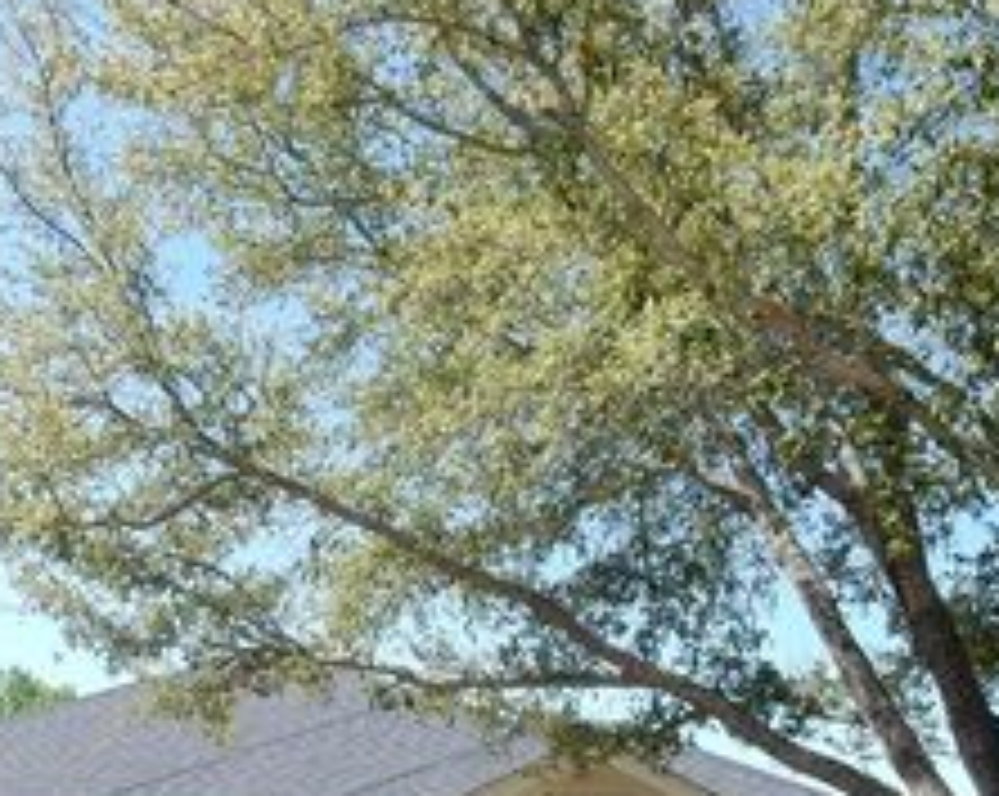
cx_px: 351
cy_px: 681
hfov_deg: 33.9
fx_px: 1624
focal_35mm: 55
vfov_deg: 26.8
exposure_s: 1/800
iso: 125
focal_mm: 4.5
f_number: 3.7
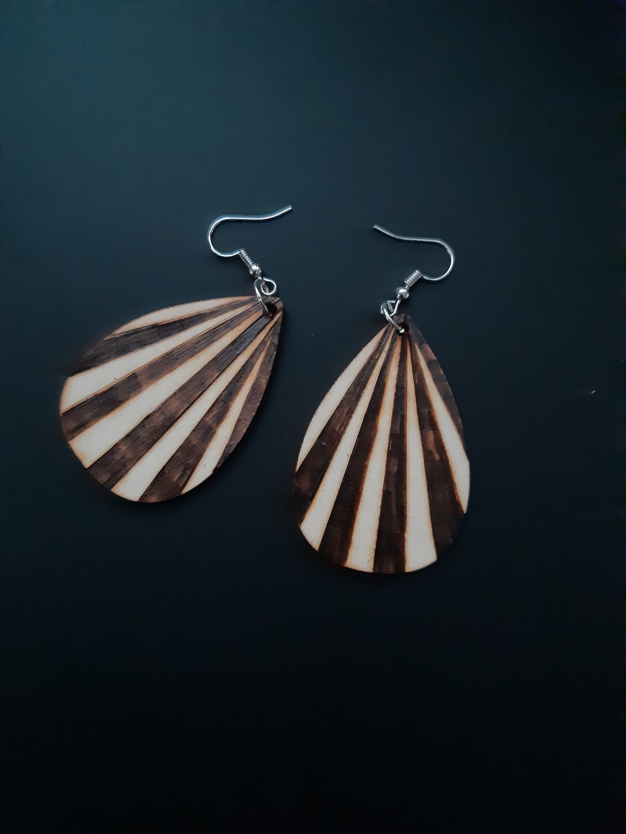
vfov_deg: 67.3
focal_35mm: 26
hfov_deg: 53.1
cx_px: 313
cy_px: 417
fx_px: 627
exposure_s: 1/25
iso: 640
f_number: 1.7
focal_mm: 3.9
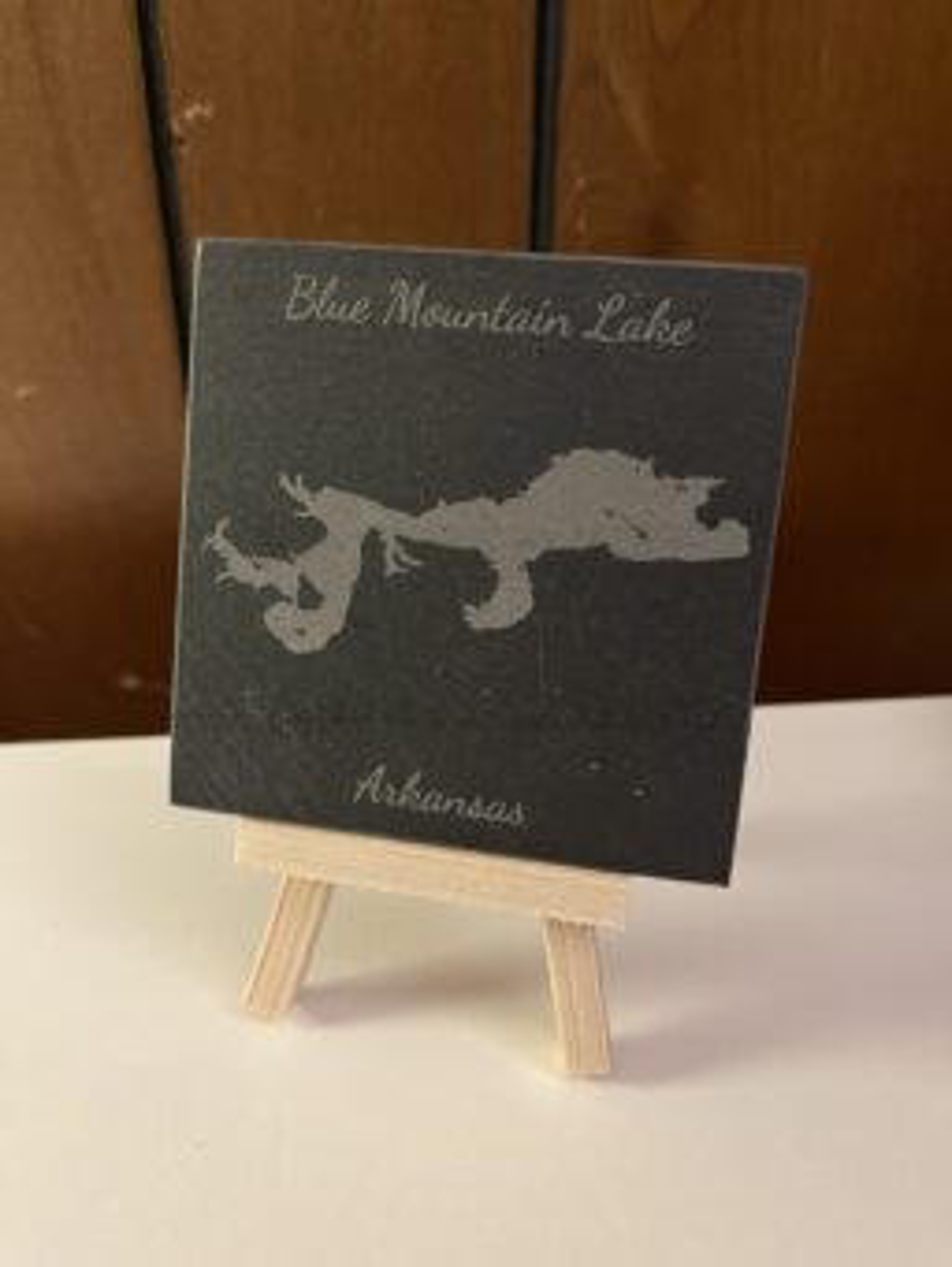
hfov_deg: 53.1
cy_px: 634
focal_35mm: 26
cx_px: 476
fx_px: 953
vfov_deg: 67.3
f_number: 1.6
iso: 500
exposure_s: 1/30
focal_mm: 5.1
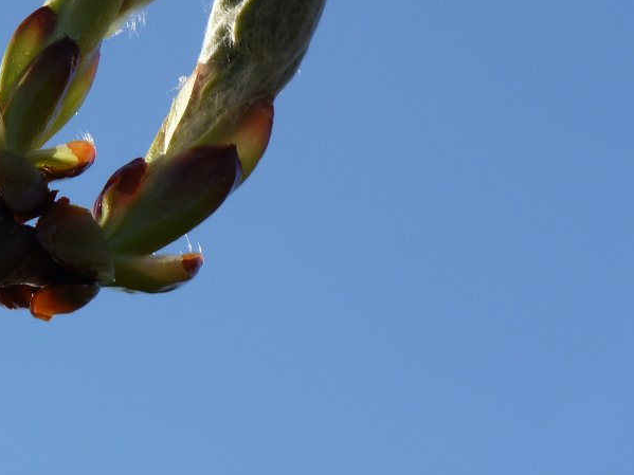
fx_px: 6134
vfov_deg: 4.4
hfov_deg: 5.9
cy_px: 98
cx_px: 166
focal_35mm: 335
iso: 80
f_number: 4.5
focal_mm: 32.1
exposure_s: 1/400
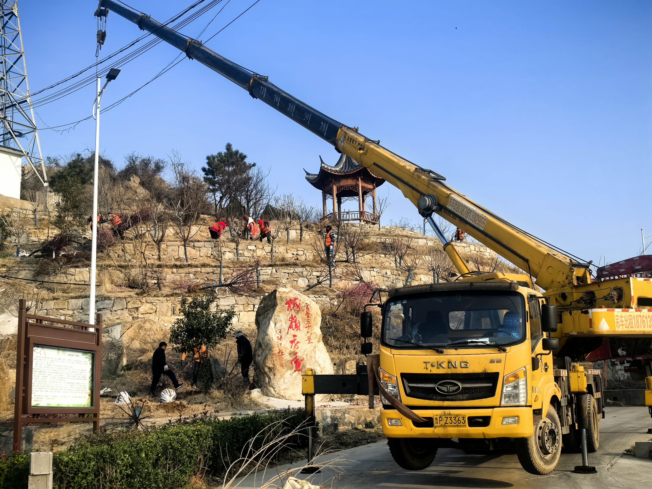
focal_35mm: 44
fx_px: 829
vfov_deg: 32.9
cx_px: 326
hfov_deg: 42.9
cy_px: 244
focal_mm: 6.98
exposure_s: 1/729
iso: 50
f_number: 2
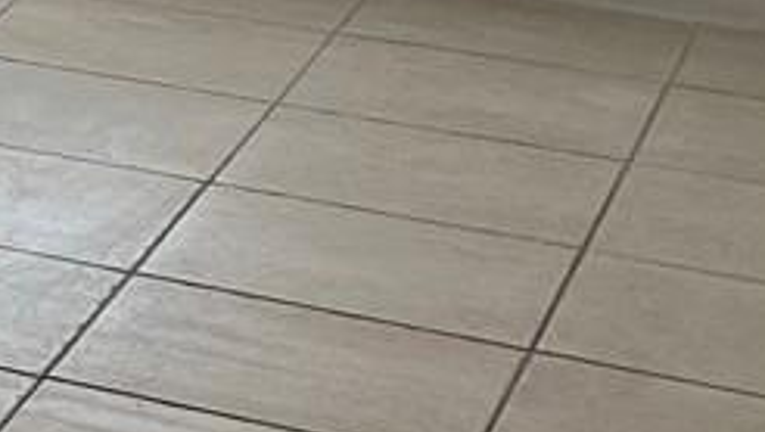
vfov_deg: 6.3
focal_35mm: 184
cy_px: -650
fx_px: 3736
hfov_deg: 9.1
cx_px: -1630
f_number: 1.5
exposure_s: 1/216
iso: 40
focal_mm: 5.7
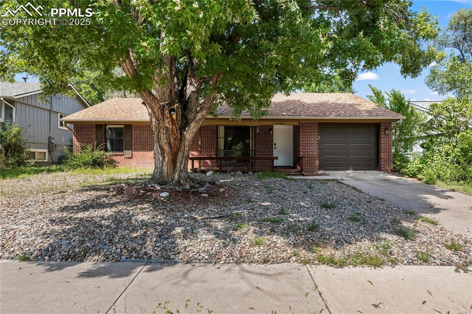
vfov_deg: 62.4
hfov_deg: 84.6
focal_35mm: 20
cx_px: 236
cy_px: 157
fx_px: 260
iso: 500
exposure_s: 1/60
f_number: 8
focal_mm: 19.8
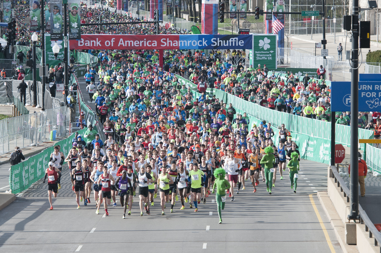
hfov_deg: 8.5
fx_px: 2564
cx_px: 190
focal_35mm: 243
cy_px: 131
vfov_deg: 5.7
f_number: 4.5
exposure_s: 1/2000
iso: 400
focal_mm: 155
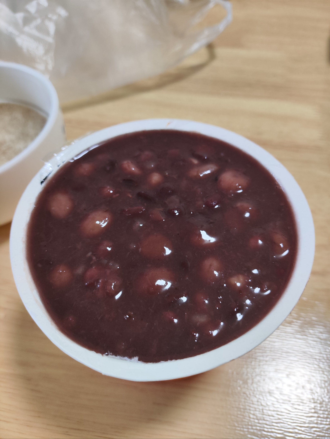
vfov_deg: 71.6
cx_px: 165
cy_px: 220
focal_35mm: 24
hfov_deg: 56.8
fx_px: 305
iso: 152
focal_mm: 4.68
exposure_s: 1/33.3
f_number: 1.8
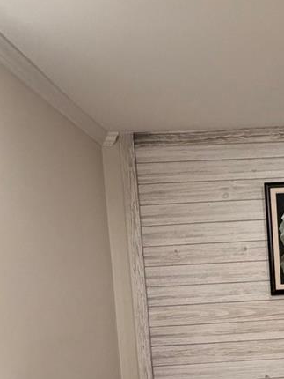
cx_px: 307
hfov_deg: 26.9
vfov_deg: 35.7
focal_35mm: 50
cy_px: 347
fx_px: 546
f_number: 2.2
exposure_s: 1/120
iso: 320
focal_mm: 2.22
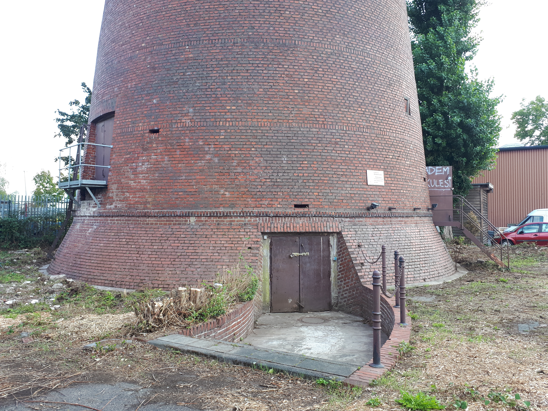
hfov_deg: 65.3
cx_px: 274
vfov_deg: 51.4
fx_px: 427
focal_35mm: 27
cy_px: 206
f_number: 1.9
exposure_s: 1/132
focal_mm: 3.6
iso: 40
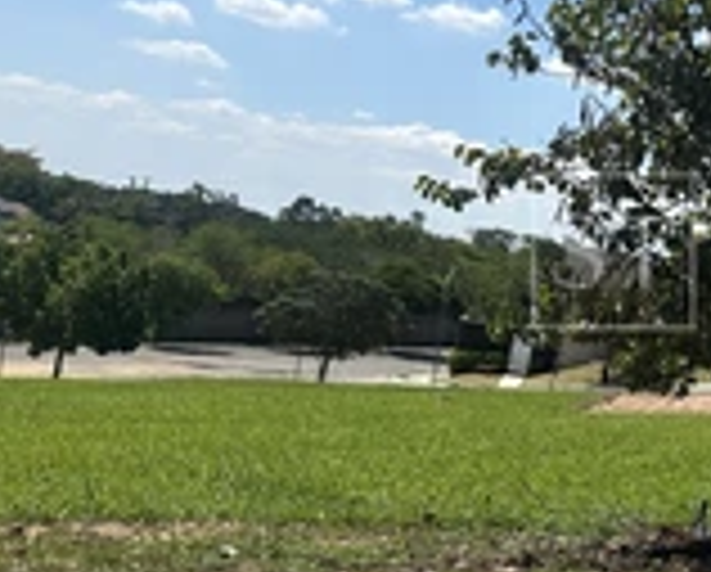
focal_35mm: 71
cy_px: 248
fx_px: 1497
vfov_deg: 21.6
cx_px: 927
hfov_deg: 23.6
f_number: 1.78
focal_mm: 6.86
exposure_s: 1/5000
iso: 80
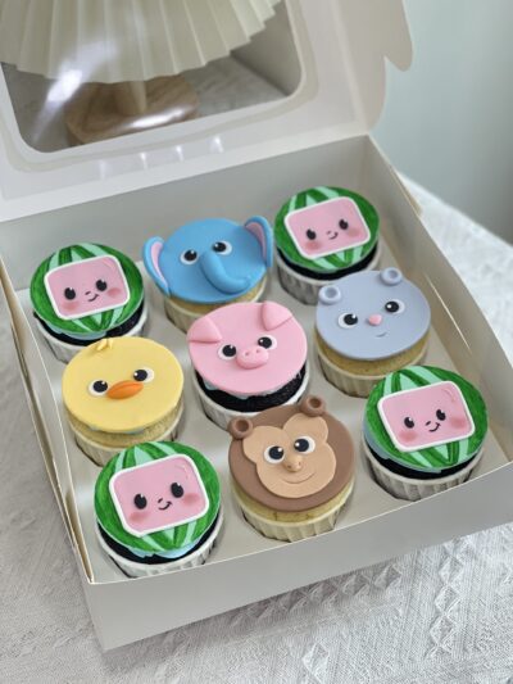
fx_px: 1264
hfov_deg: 22.9
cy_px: 342
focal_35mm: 64
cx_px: 256
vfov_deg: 30.3
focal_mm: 7.5
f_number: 2.2
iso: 125
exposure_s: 1/100
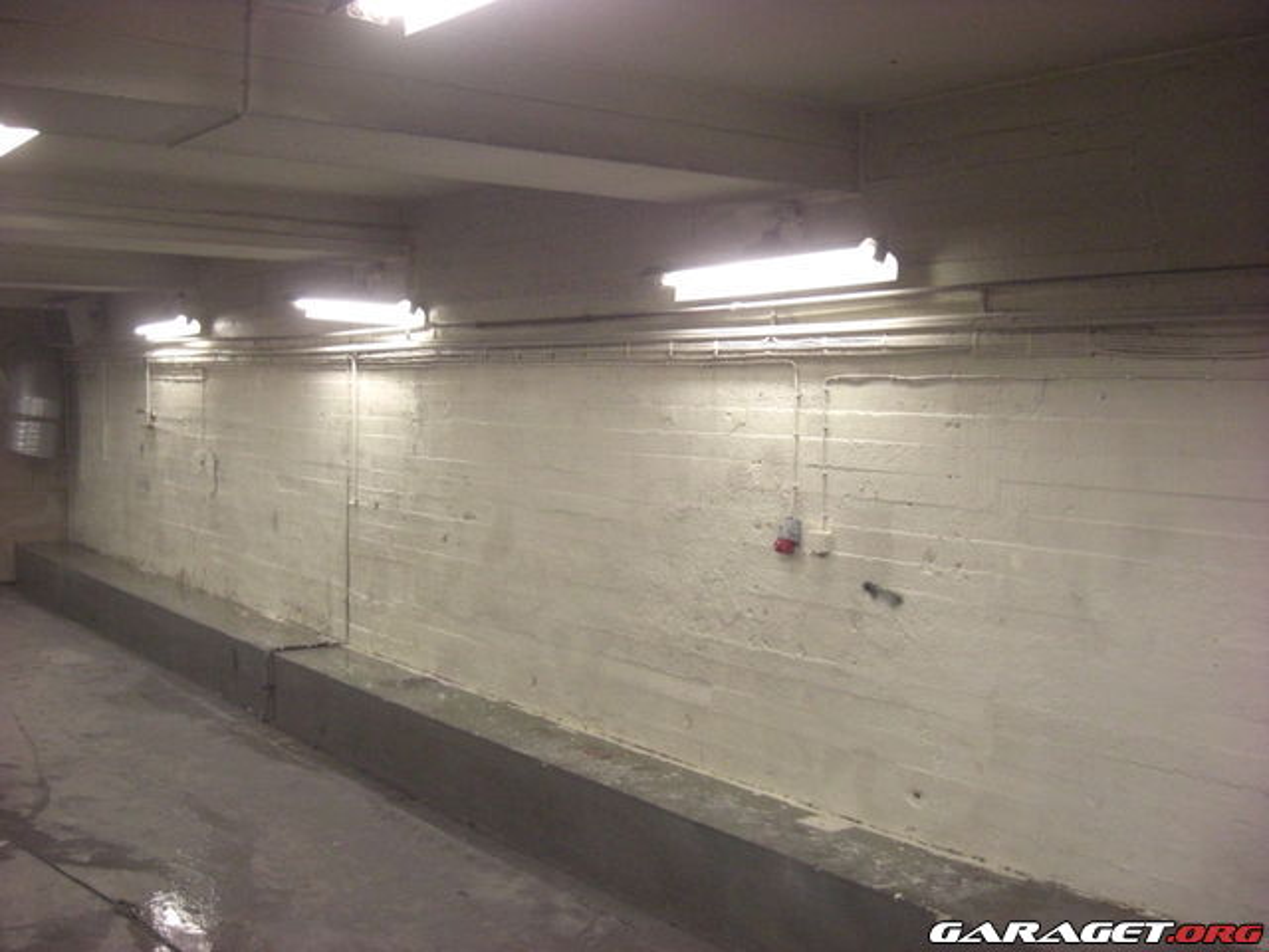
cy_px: 476
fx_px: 1393
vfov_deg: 37.7
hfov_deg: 49.0
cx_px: 634
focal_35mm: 38
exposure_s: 1/50
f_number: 2.8
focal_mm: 7.9
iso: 800
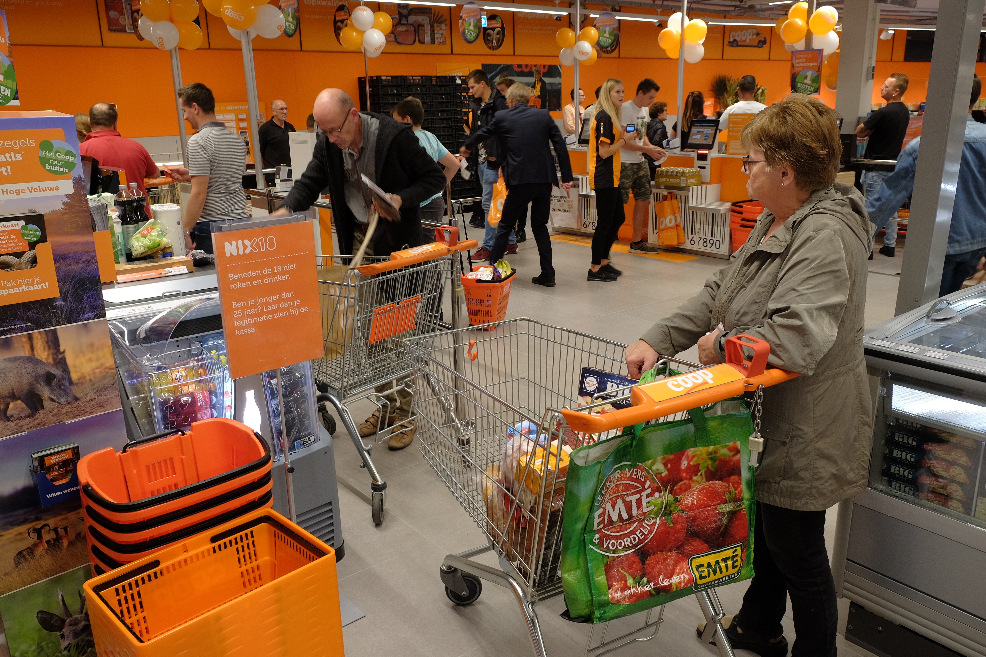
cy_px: 328
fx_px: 739
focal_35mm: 27
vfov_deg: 47.9
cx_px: 493
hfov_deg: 67.4
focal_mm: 18
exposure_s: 1/50
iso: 1000
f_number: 5.6
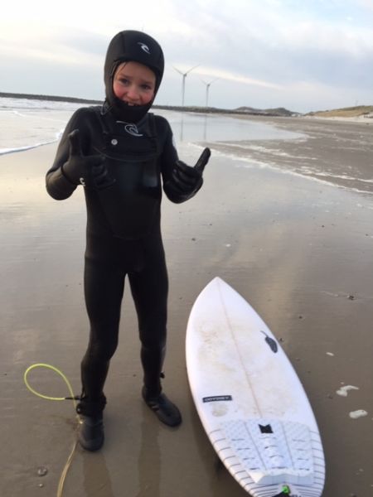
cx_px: 186
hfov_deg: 48.2
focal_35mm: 29
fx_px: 417
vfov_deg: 61.7
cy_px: 248
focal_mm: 4.15
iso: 32
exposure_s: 1/101
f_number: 2.2
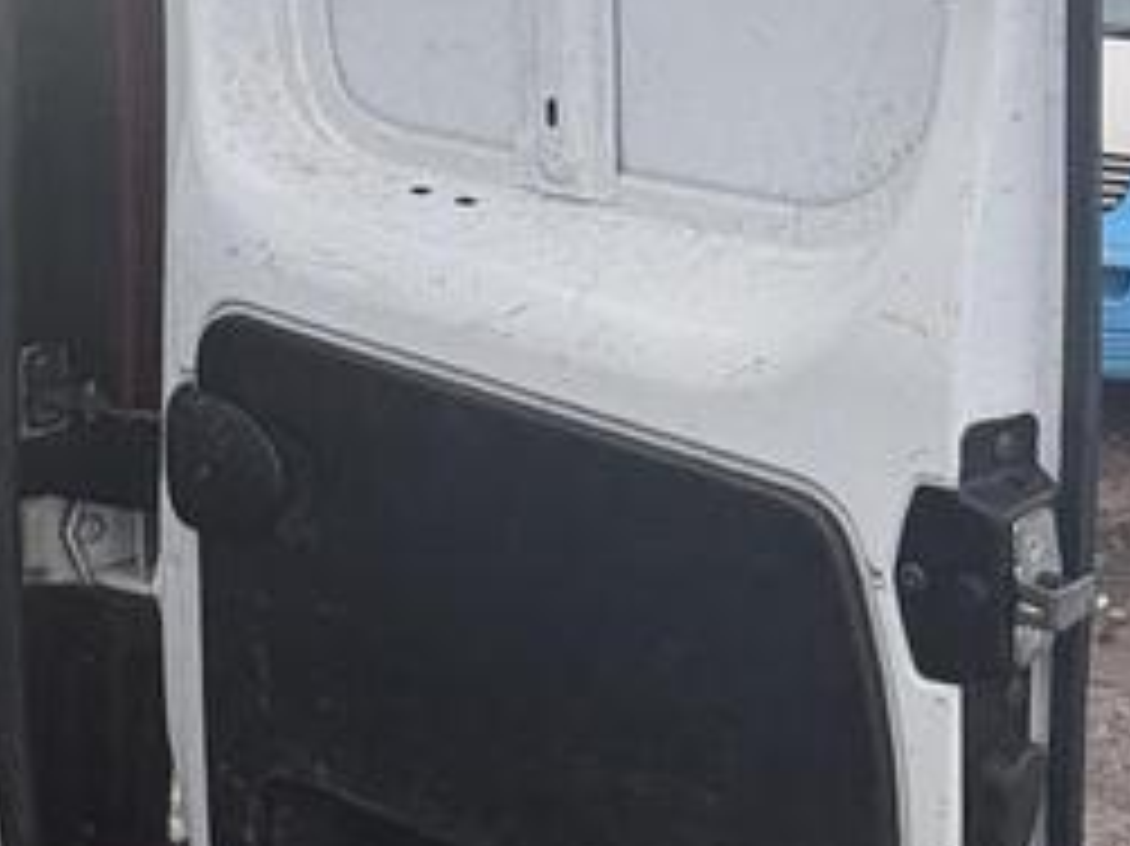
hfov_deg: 36.4
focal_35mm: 50
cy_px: 122
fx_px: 1631
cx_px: 959
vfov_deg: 28.2
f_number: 2.2
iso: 40
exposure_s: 1/453
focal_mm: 2.22
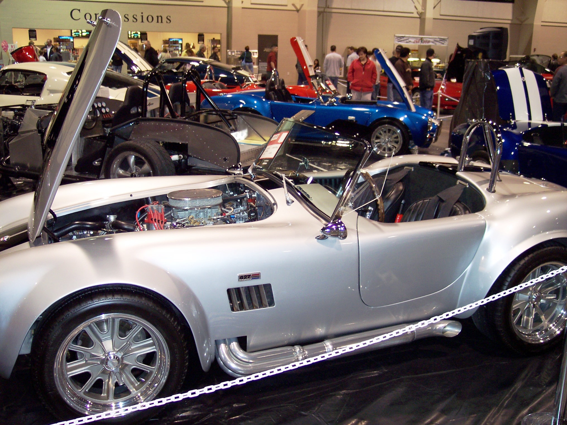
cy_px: 212
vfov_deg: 37.7
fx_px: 622
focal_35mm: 38
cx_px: 284
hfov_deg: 49.0
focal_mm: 8
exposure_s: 1/30
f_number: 2.8
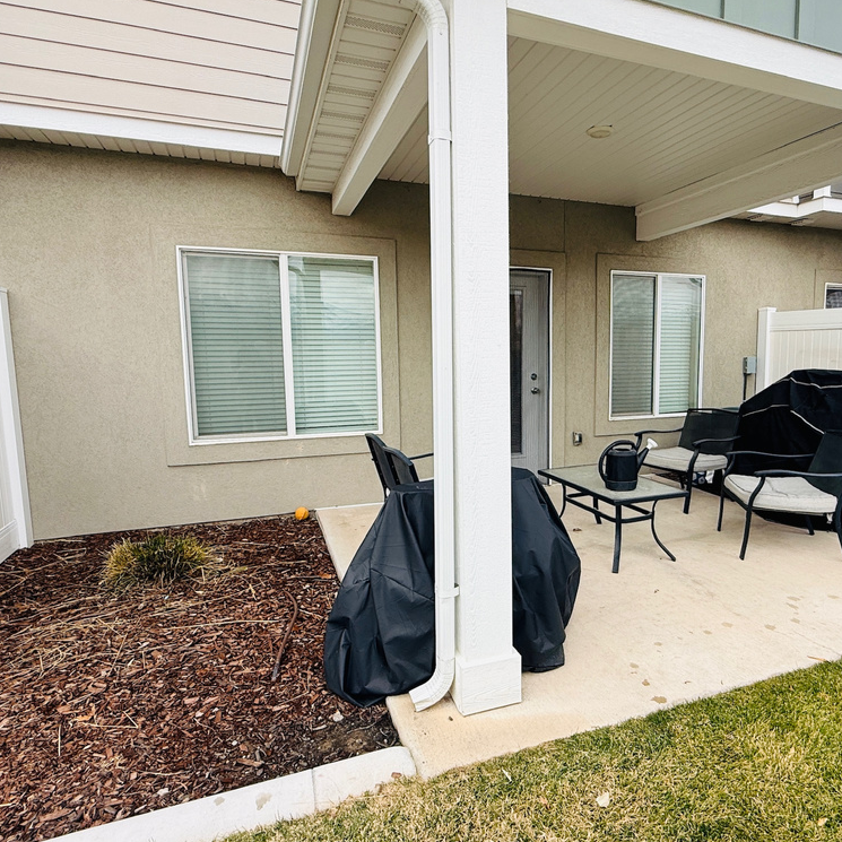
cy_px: 420
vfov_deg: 84.0
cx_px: 392
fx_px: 468
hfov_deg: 83.8
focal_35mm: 17
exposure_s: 1/416
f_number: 2.2
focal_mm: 2.22
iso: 50
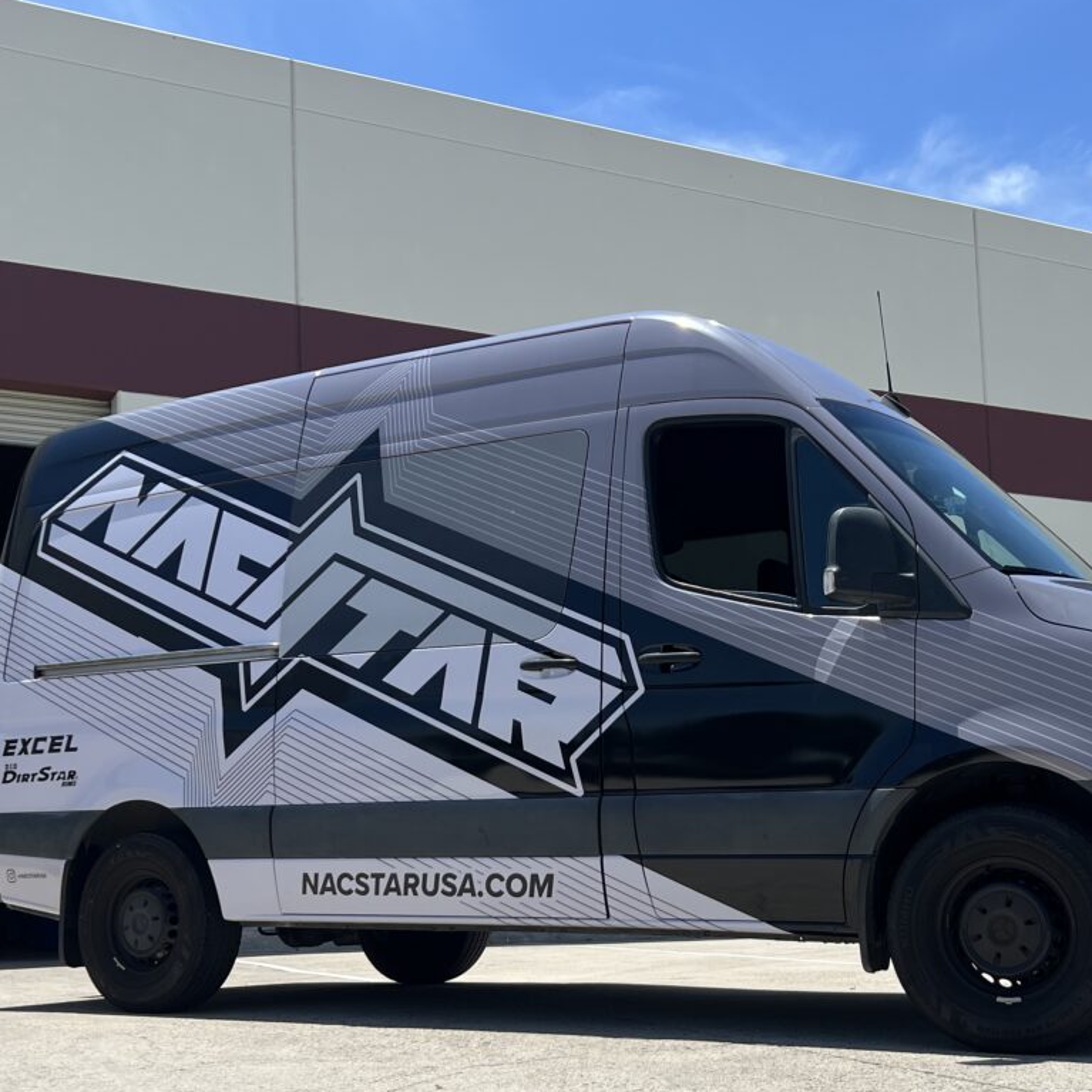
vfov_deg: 36.5
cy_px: 709
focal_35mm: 46
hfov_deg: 36.6
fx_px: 1642
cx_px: 661
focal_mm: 5.7
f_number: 1.5
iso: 50
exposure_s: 1/5319
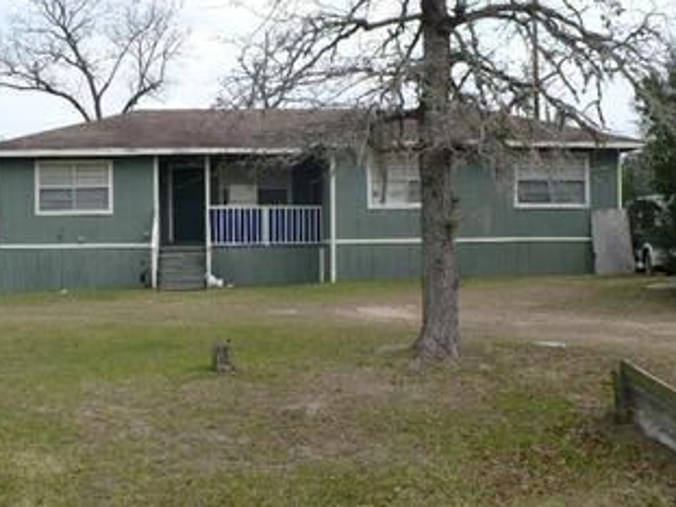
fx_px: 1054
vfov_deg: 27.0
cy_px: 248
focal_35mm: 54
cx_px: 304
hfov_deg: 35.5
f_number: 2.8
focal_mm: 6.1
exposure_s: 1/500
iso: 100
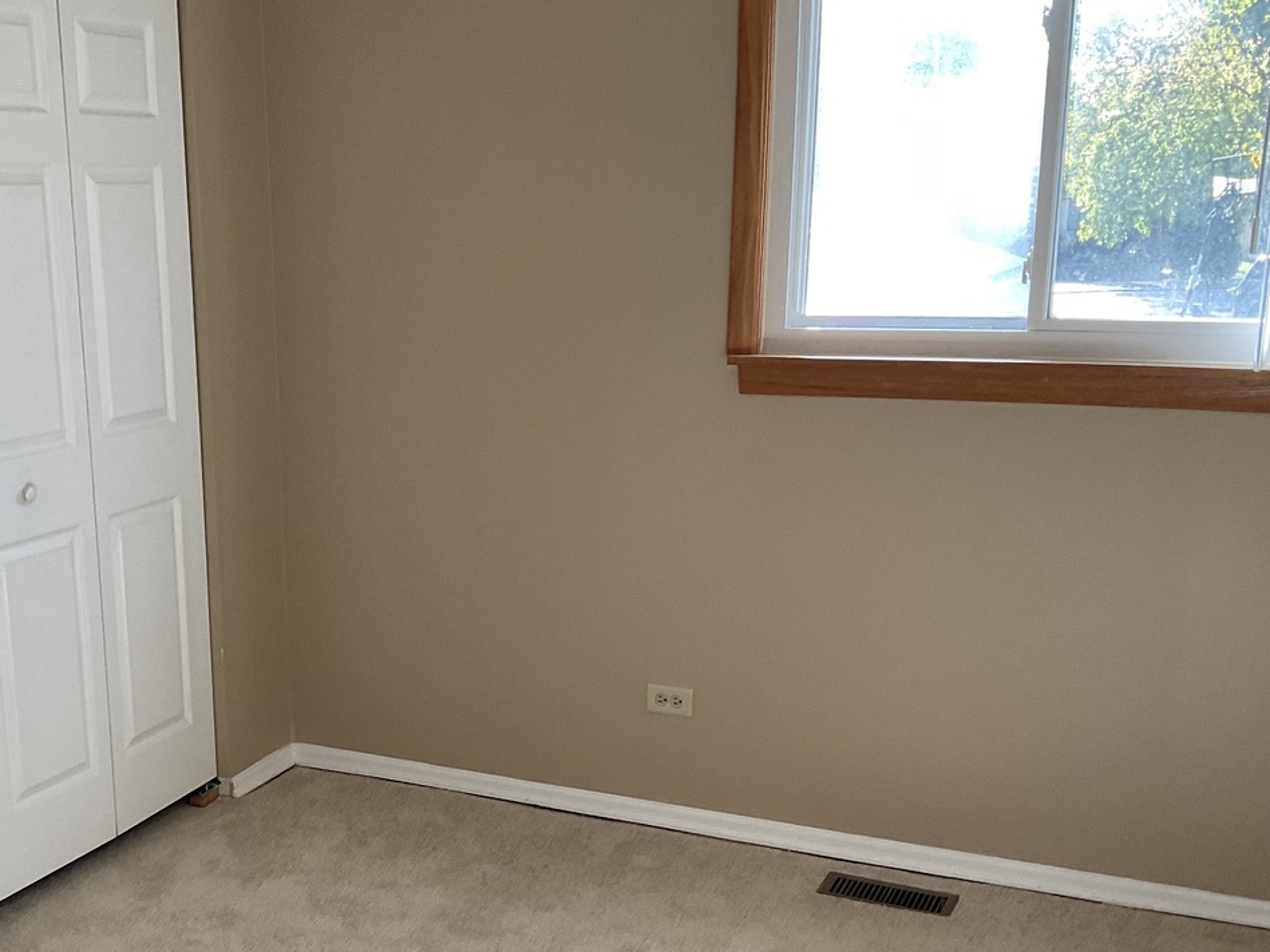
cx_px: 407
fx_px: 1614
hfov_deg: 42.3
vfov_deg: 32.6
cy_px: 631
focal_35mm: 44
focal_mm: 3
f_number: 1.8
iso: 64
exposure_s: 1/122
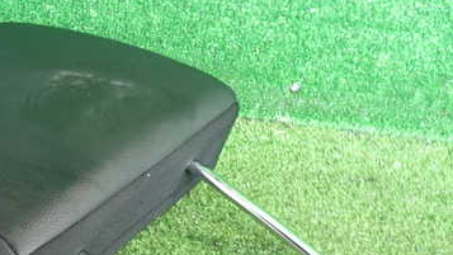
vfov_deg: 21.1
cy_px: 252
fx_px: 661
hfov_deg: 36.8
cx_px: 105
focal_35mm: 55
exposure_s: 1/30
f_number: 2.3
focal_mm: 5.4
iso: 400
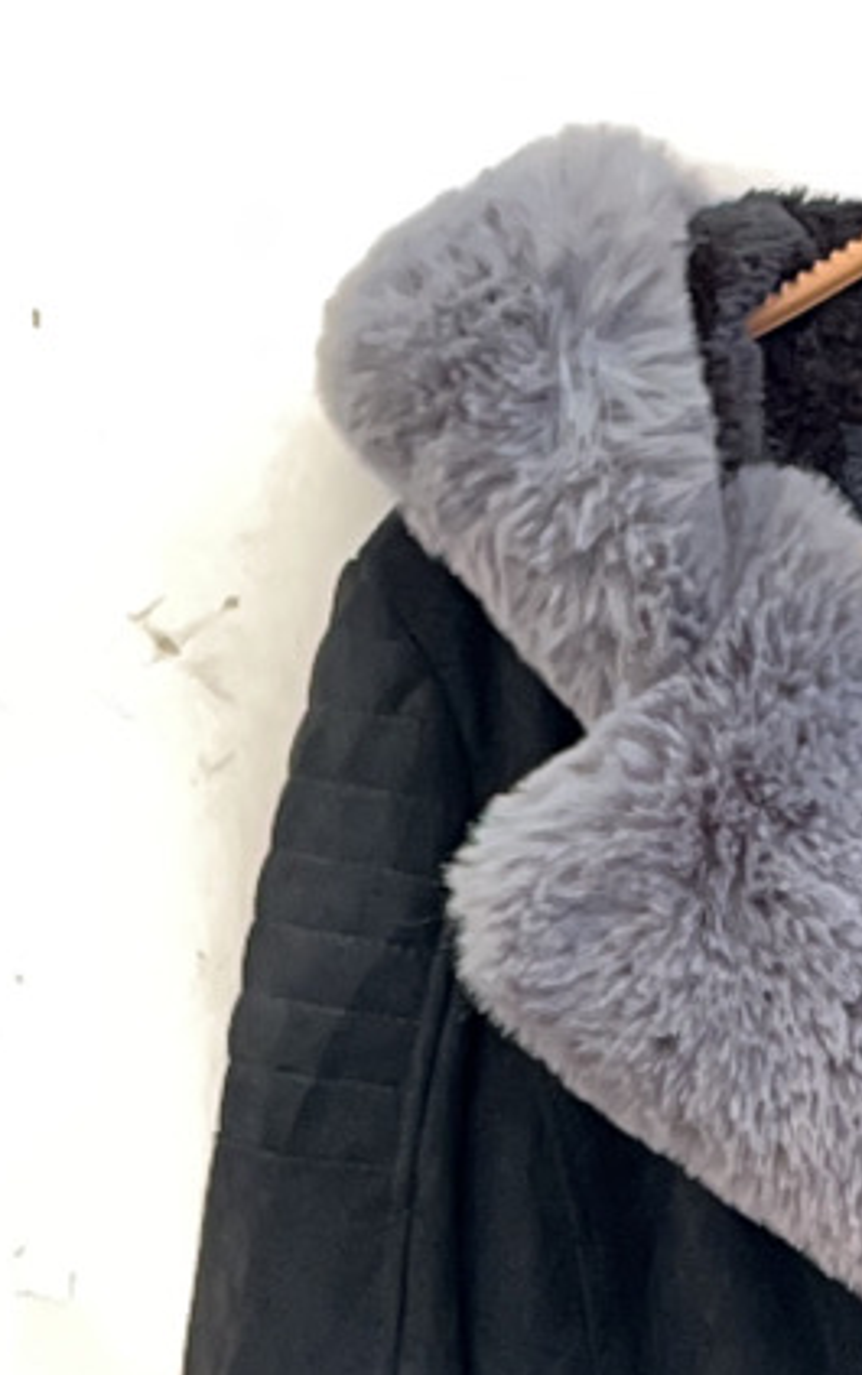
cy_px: 1456
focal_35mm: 73
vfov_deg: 26.3
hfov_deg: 16.9
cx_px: 1116
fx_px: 2739
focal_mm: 5.1
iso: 200
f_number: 1.6
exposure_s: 1/60
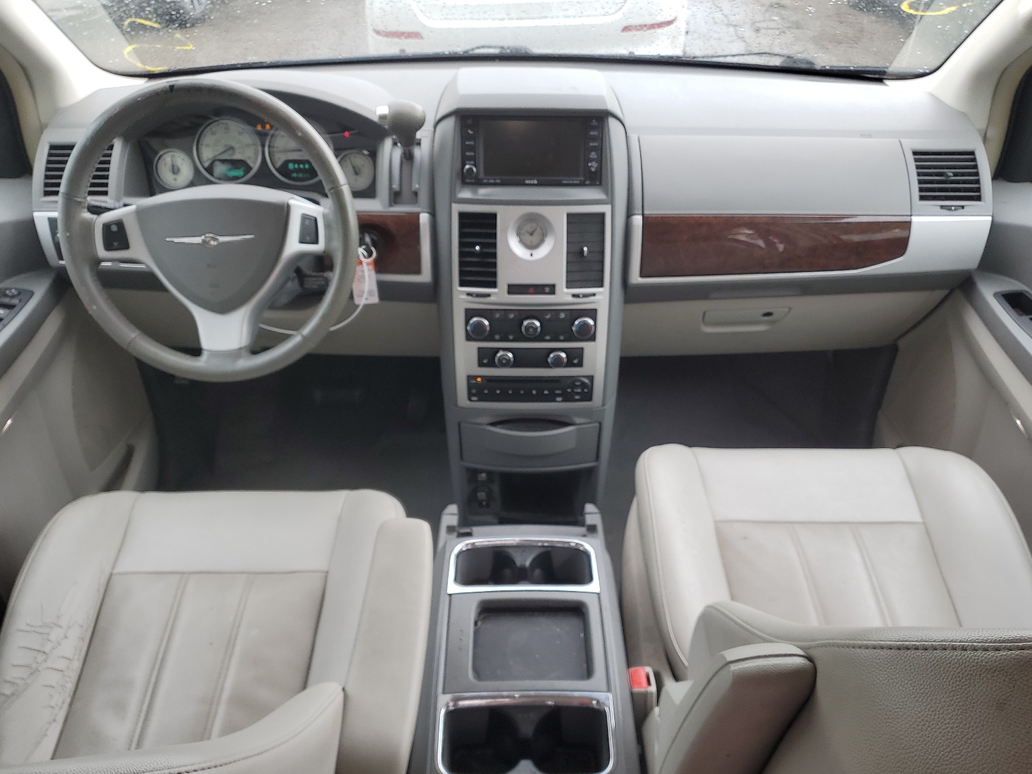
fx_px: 805
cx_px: 520
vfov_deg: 51.4
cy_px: 398
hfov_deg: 65.3
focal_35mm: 27
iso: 50
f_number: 1.5
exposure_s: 1/120
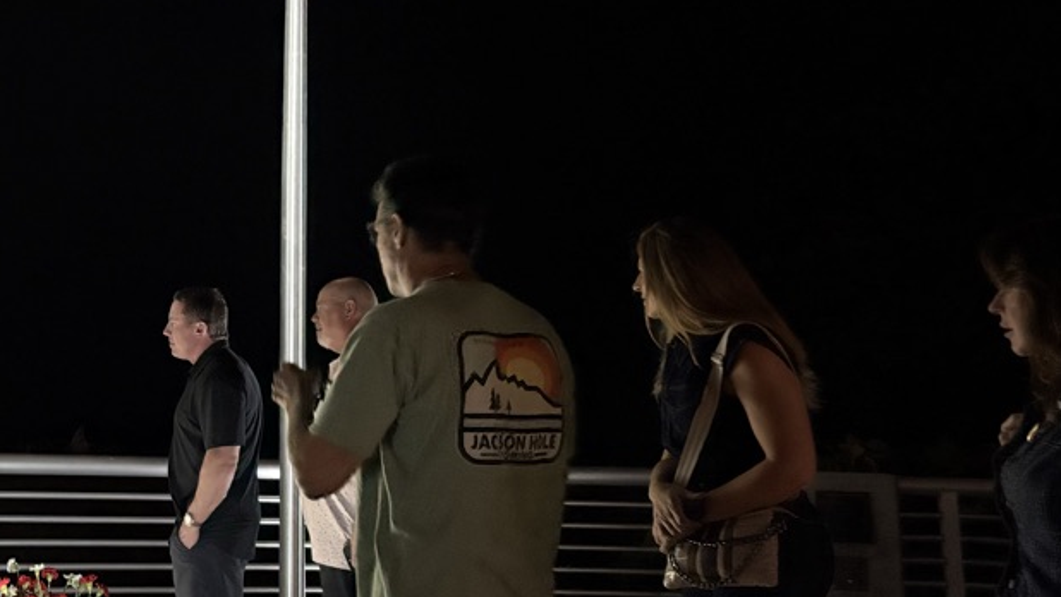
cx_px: 67
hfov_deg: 35.2
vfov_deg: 21.7
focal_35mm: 55
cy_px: 148
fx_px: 1548
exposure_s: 1/30
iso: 1000
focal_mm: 5.96
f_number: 1.6
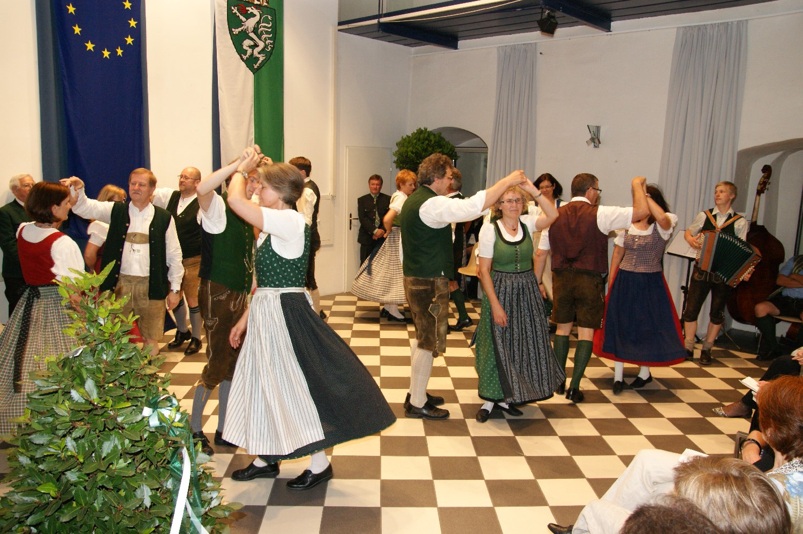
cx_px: 402
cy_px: 267
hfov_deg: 67.4
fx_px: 602
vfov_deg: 47.9
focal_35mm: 27
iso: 800
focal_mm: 18
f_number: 5.6
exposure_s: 1/40
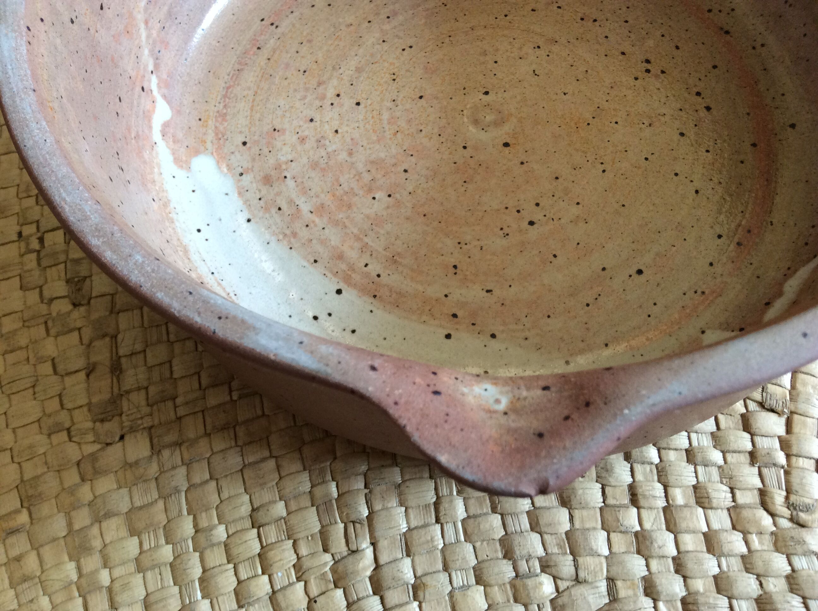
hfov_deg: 56.9
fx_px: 755
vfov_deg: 44.1
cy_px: 306
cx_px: 409
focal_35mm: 32
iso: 80
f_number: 2.4
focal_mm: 3.3
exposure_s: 1/25
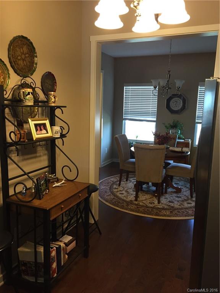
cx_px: 110
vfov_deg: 61.7
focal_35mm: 29
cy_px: 146
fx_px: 246
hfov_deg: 48.2
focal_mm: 4.15
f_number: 2.2
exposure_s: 1/30
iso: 100
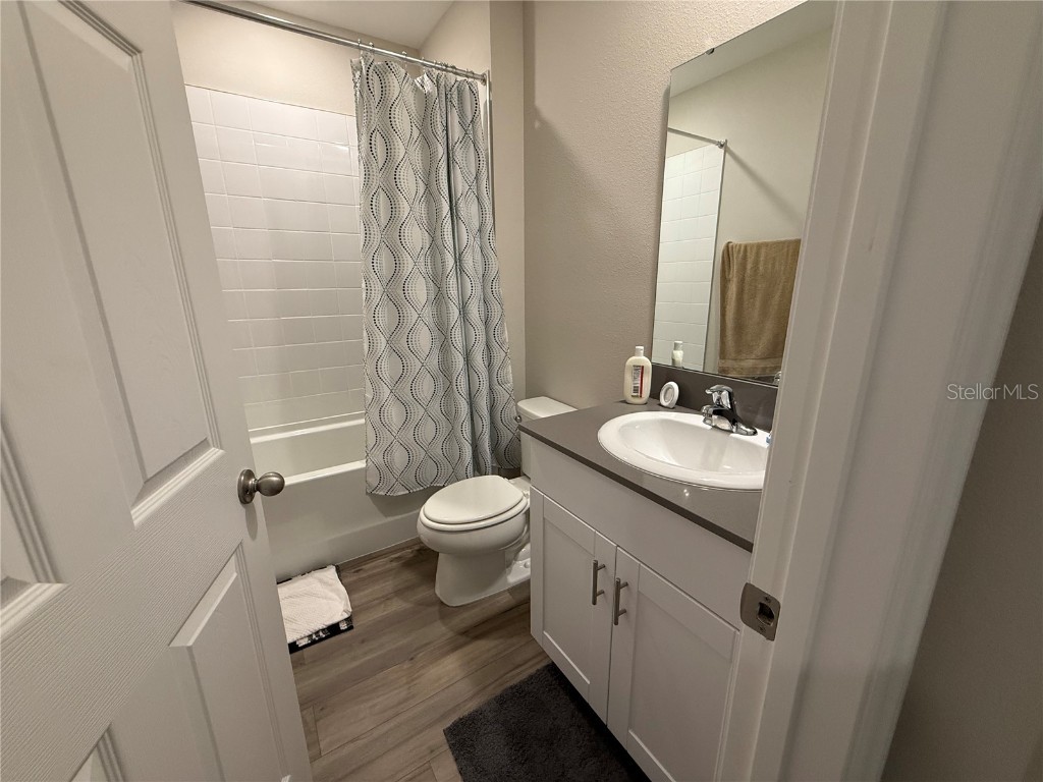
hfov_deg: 102.1
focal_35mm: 14
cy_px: 391
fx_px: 422
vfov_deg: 85.7
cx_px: 522
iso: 320
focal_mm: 2.22
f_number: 2.2
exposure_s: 1/120
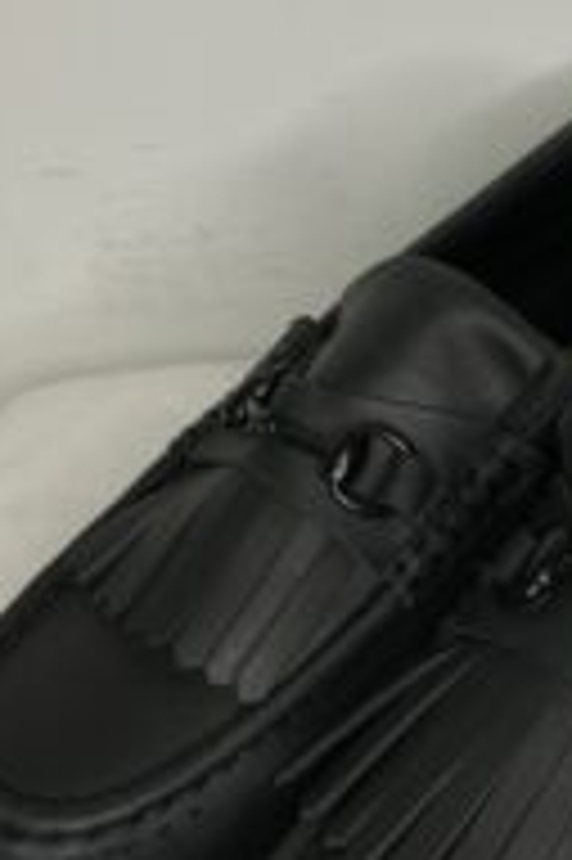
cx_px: 518
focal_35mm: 61
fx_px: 1456
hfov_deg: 21.7
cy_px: 504
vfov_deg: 32.8
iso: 25
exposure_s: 1/100
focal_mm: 3.99
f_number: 1.8
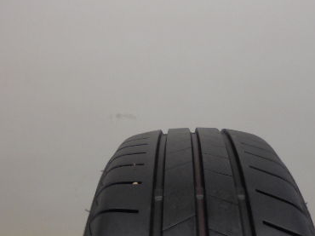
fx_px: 409
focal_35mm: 45
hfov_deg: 42.0
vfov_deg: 32.1
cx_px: 177
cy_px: 121
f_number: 3.5
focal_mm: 4.6
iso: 100
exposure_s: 1/40
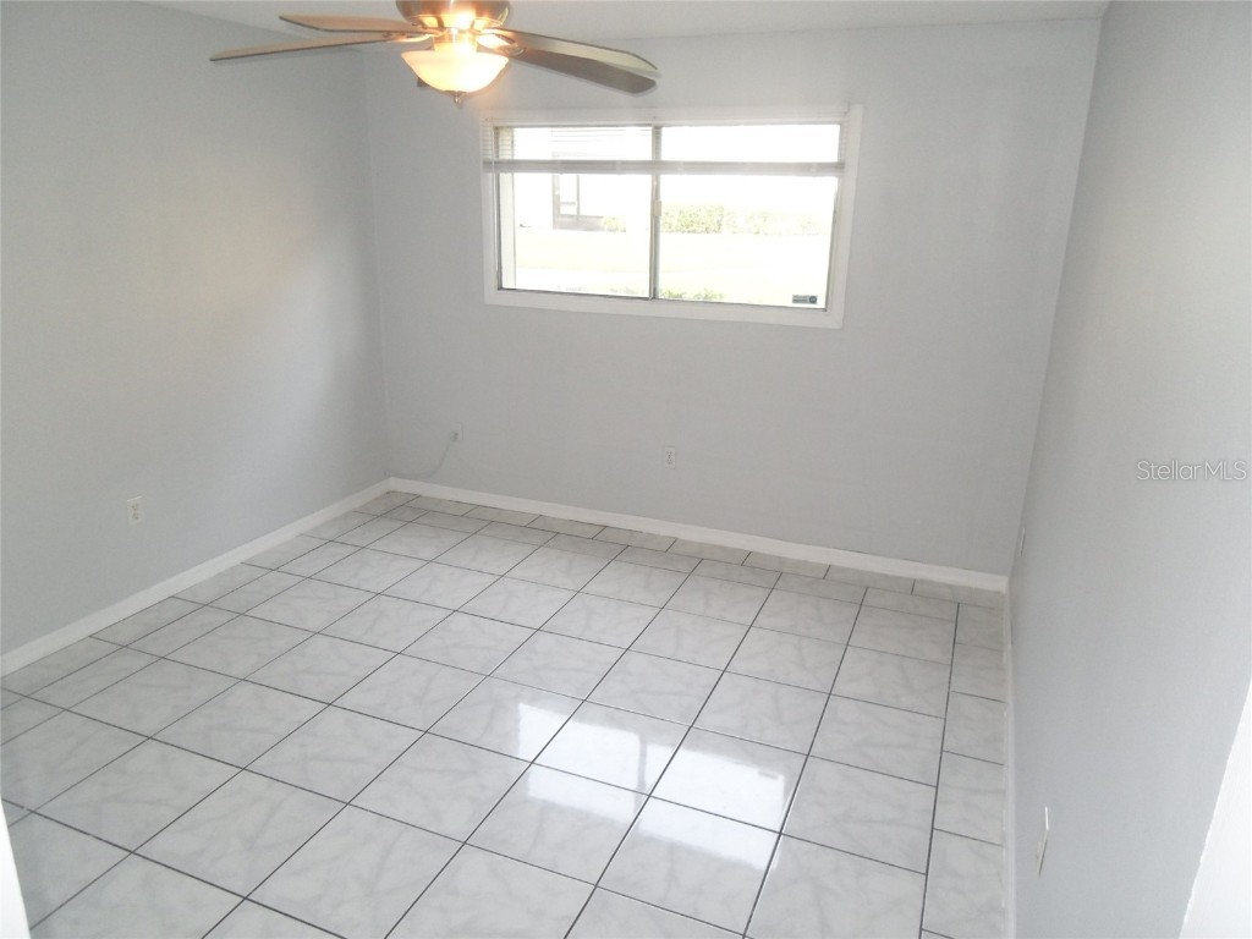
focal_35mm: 24
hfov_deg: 71.6
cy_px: 470
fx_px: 868
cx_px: 626
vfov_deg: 56.8
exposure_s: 1/45
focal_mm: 4.3
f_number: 2.8
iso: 200
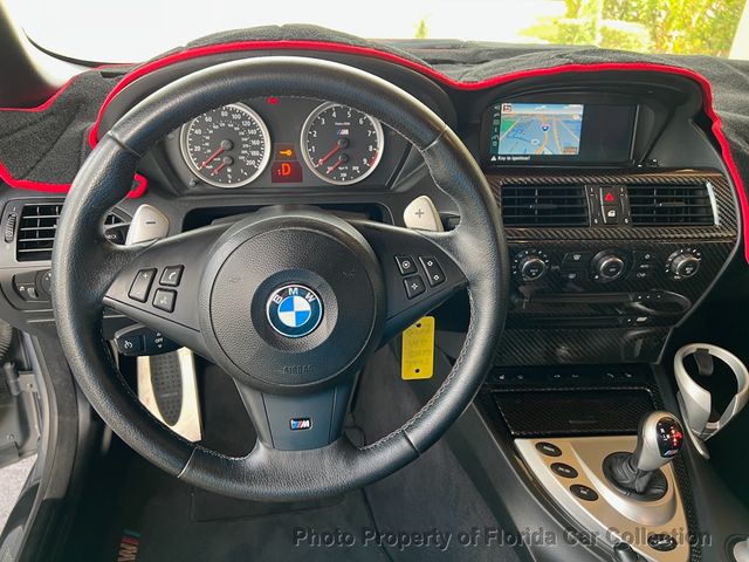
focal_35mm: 26
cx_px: 374
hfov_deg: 67.3
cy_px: 281
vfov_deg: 53.1
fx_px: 563
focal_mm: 5.7
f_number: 1.5
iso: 125
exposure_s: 1/86
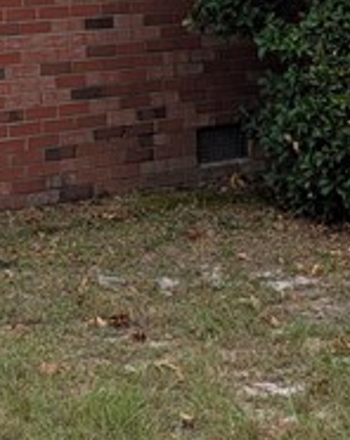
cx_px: 169
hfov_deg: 11.9
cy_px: -128
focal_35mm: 129
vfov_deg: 14.4
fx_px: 1676
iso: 33
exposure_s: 1/654
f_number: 1.85
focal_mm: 6.81
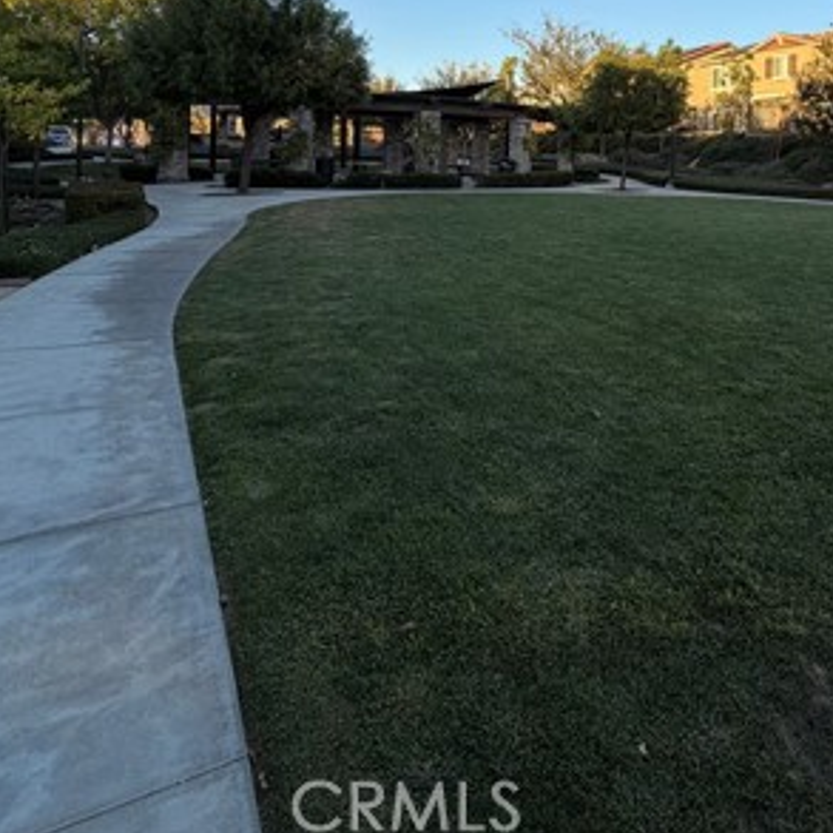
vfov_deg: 54.9
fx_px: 735
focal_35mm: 27
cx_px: 580
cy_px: 165
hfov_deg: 57.3
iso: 50
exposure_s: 1/502
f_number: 2.2
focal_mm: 2.22
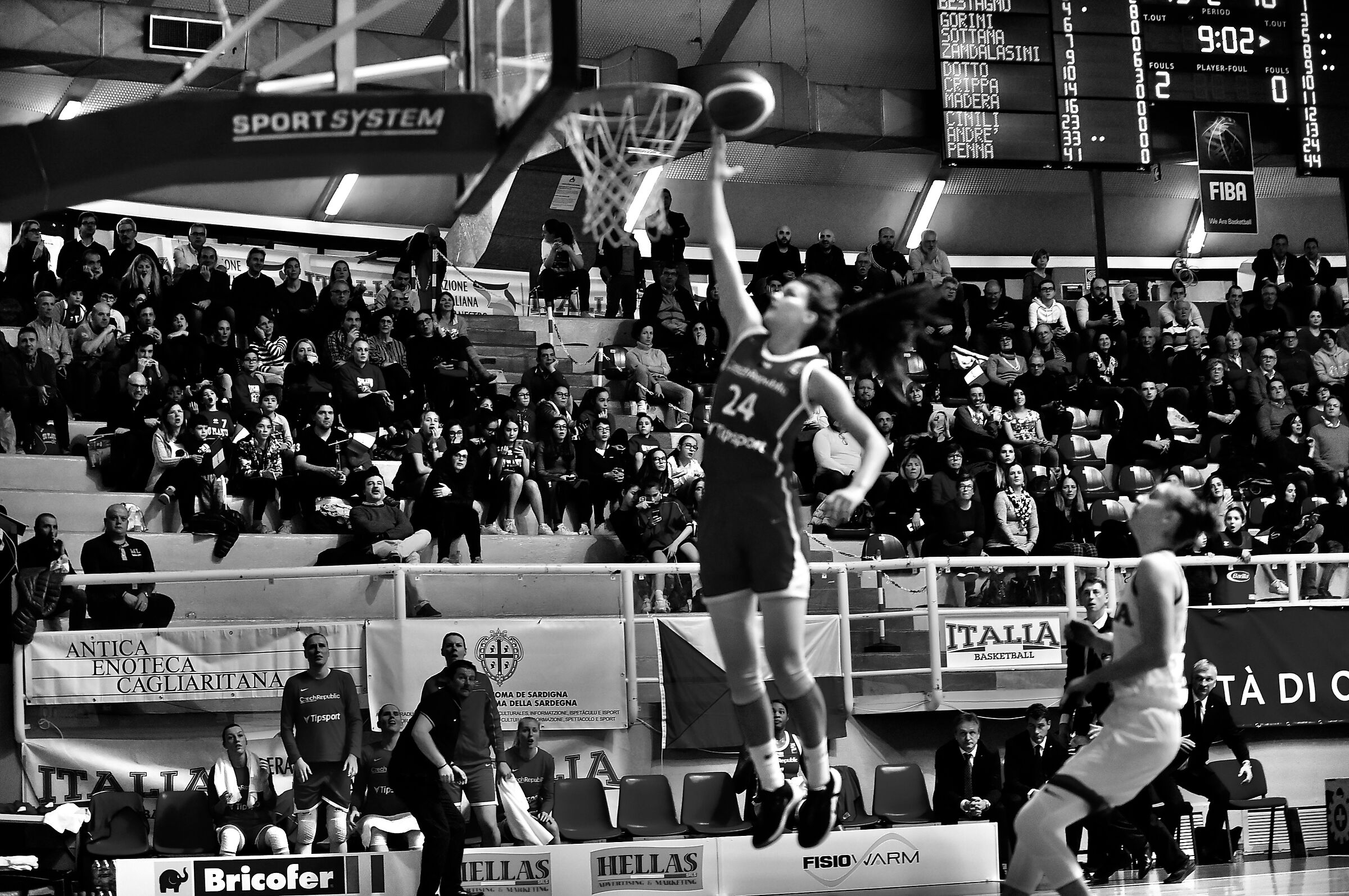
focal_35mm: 75
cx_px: 674
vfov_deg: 18.1
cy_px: 448
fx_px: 2807
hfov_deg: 27.0
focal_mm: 75
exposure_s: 1/640
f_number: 2.8
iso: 4000
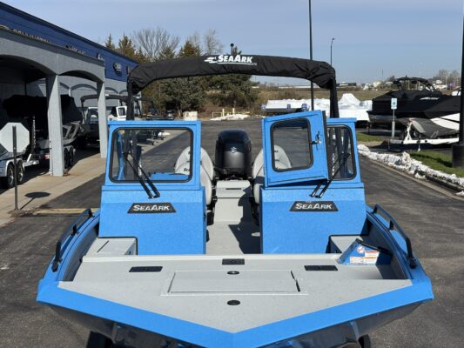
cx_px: 232
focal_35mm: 52
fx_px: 697
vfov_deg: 28.0
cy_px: 174
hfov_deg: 36.8
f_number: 1.6
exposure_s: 1/4082
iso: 40
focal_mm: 5.96
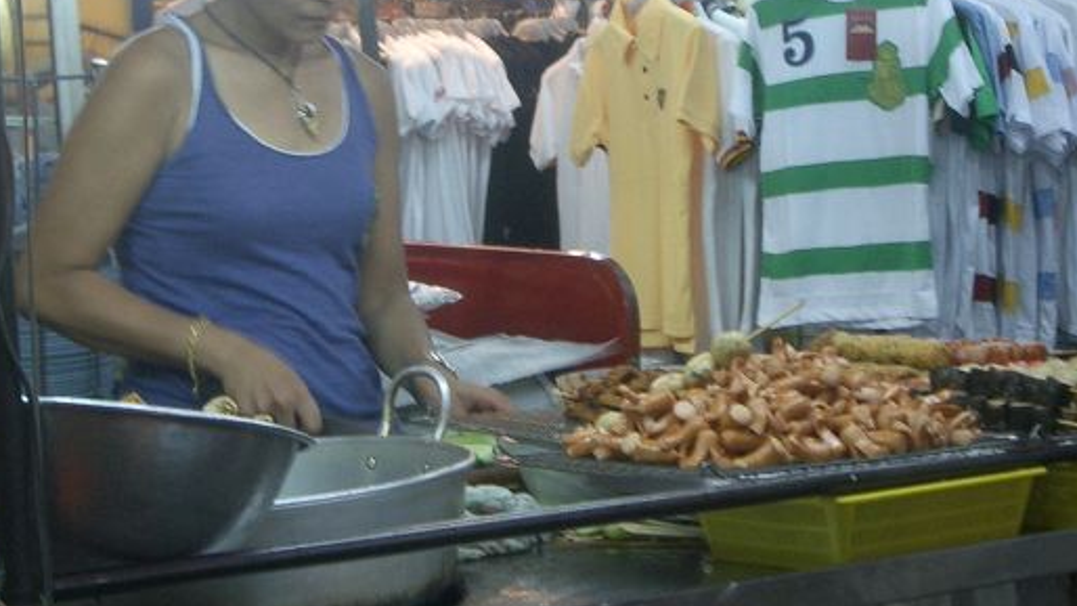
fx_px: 2913
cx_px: 520
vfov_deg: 11.9
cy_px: 278
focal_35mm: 102
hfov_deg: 20.9
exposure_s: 1/13
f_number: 3.9
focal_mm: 12.2
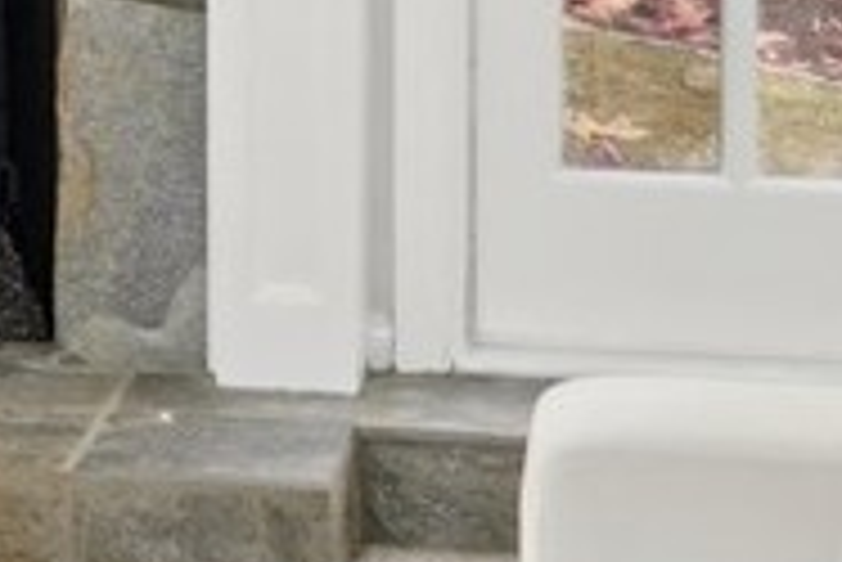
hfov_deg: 11.2
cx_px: -518
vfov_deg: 7.6
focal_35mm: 175
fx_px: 4096
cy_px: -499
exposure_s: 1/125
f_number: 4.5
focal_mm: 32
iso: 400
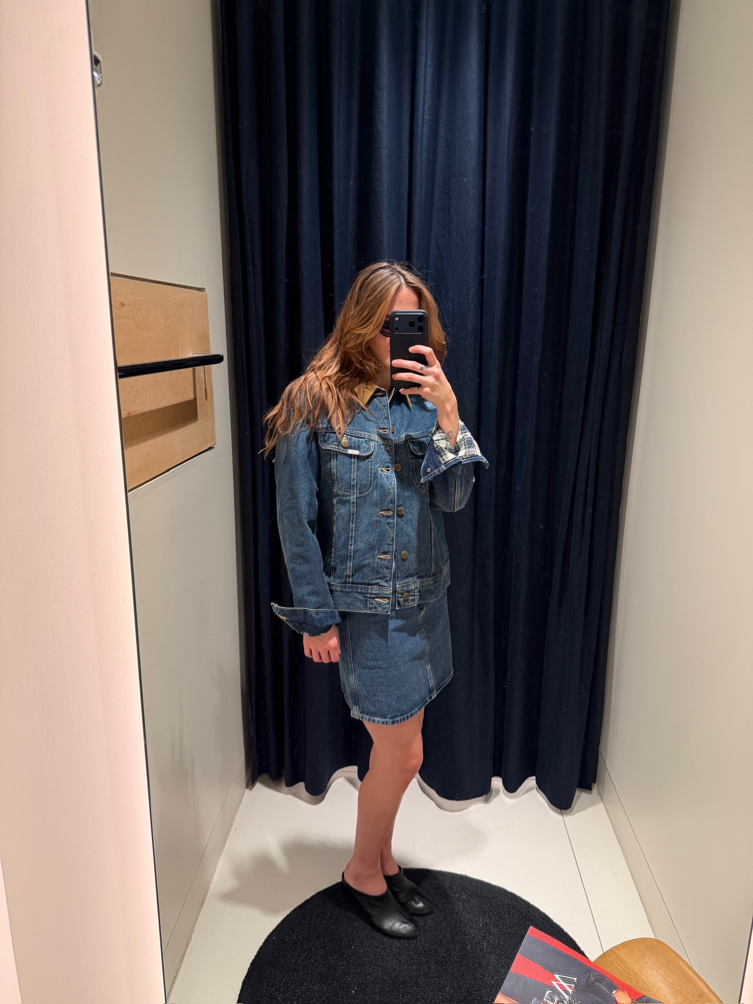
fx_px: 696
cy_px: 502
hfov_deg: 56.8
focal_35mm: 24
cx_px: 376
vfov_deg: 71.6
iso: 250
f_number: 1.78
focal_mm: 6.76
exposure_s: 1/120
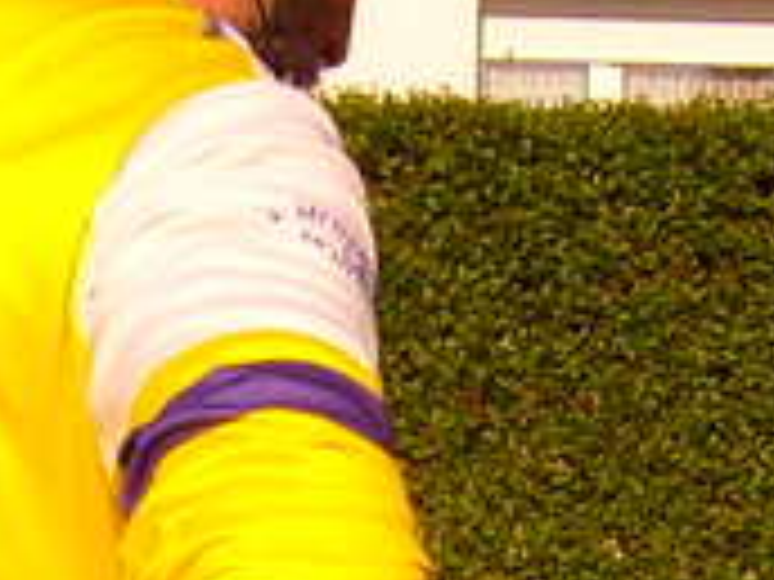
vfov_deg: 12.1
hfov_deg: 16.1
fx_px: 2728
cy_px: 427
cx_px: 508
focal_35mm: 122
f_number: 5.6
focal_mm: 5.8
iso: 200
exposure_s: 1/1000
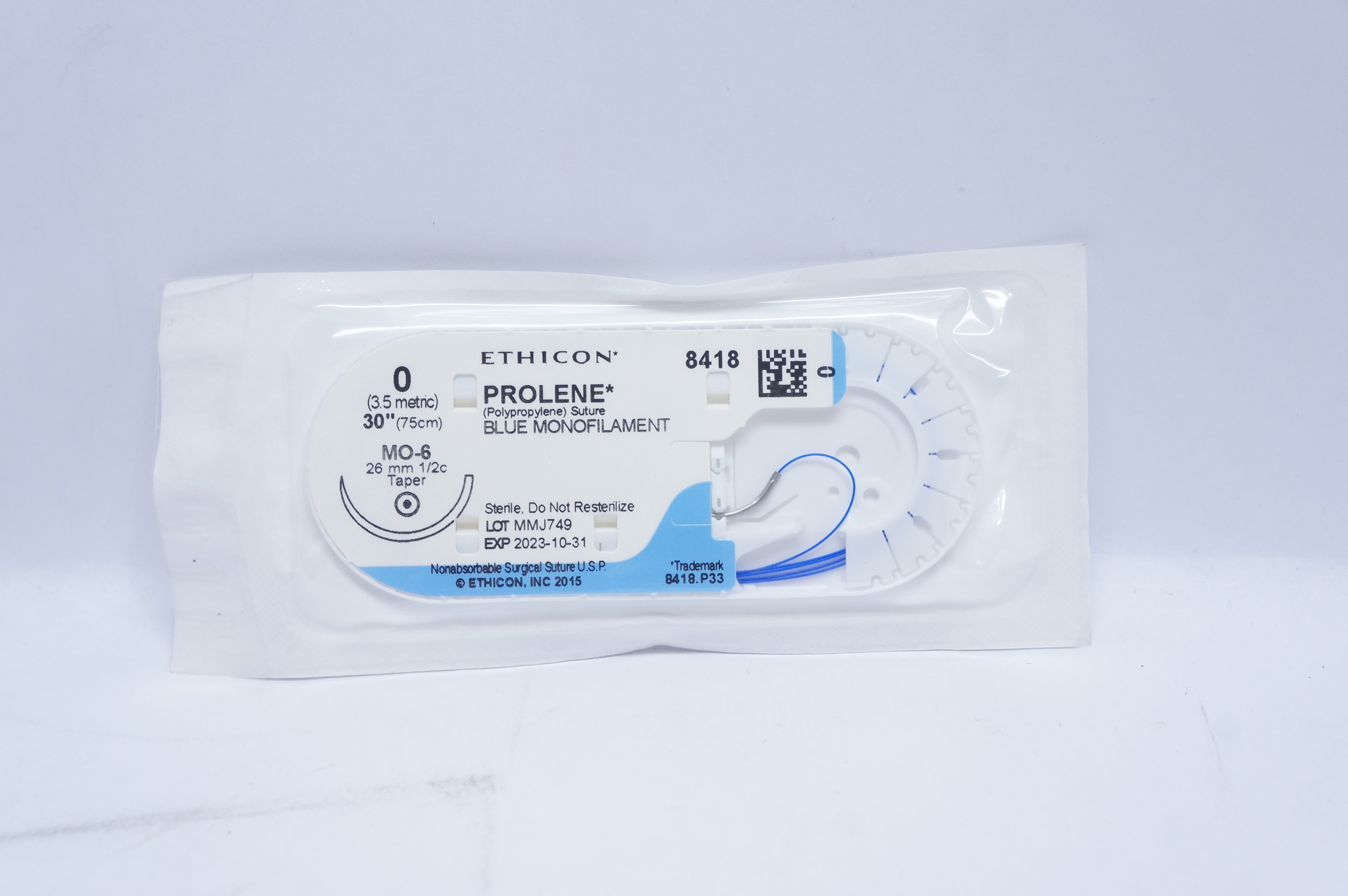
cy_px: 448
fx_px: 1739
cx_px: 674
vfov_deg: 28.9
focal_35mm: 46
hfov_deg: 42.4
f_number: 7.1
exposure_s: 1/50
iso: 800
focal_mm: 31
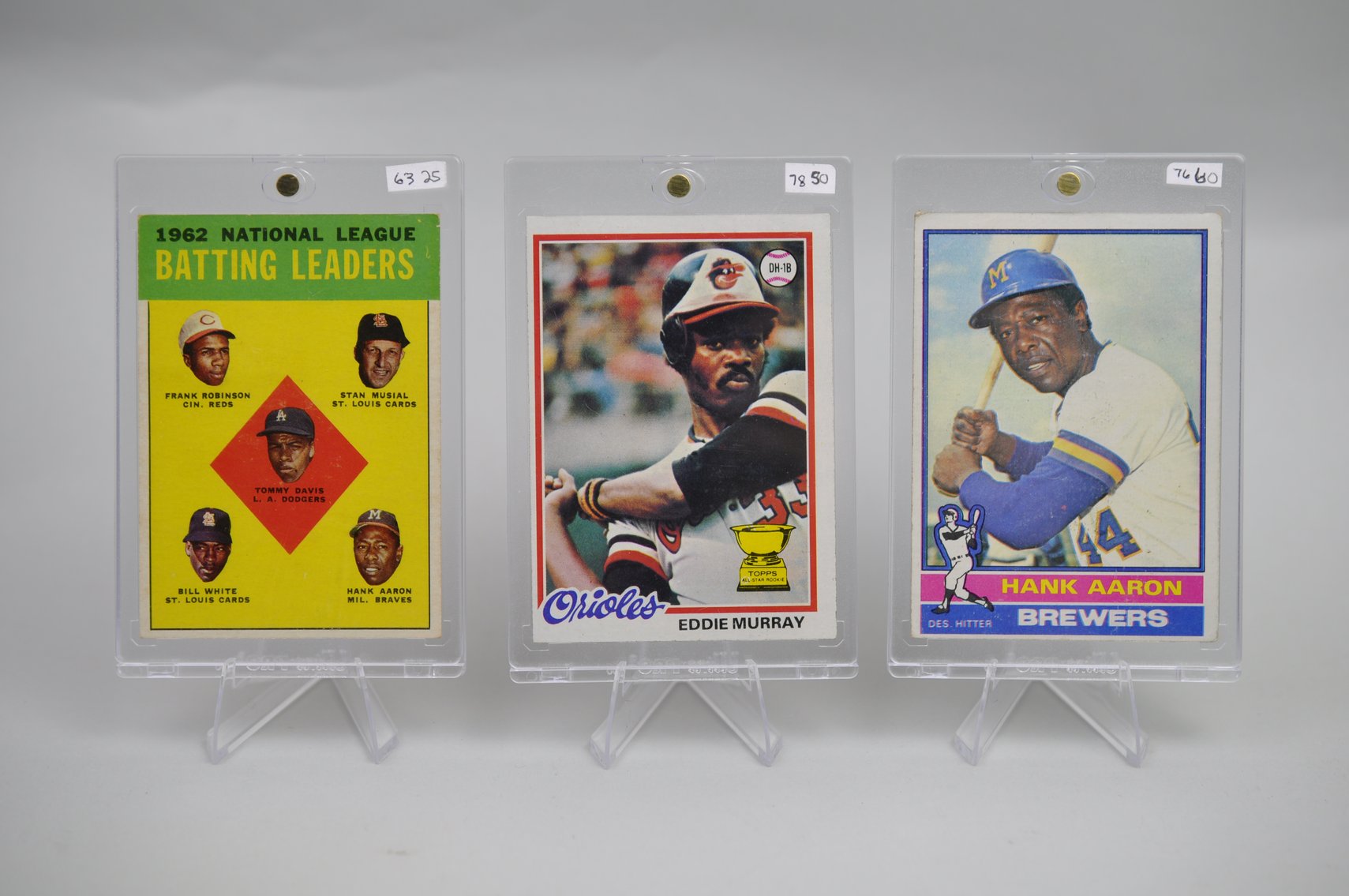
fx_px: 2246
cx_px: 674
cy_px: 448
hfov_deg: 33.4
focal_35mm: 60
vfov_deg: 22.6
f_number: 4.5
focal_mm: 40
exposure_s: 1/80
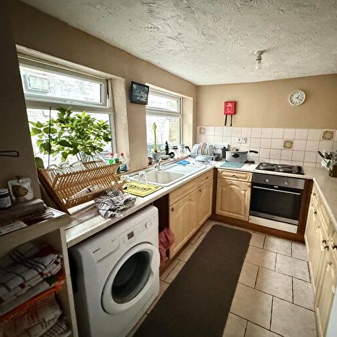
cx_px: 197
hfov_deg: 83.2
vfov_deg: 84.0
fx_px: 187
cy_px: 166
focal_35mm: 17
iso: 1000
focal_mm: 2.22
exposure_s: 1/33
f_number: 2.2
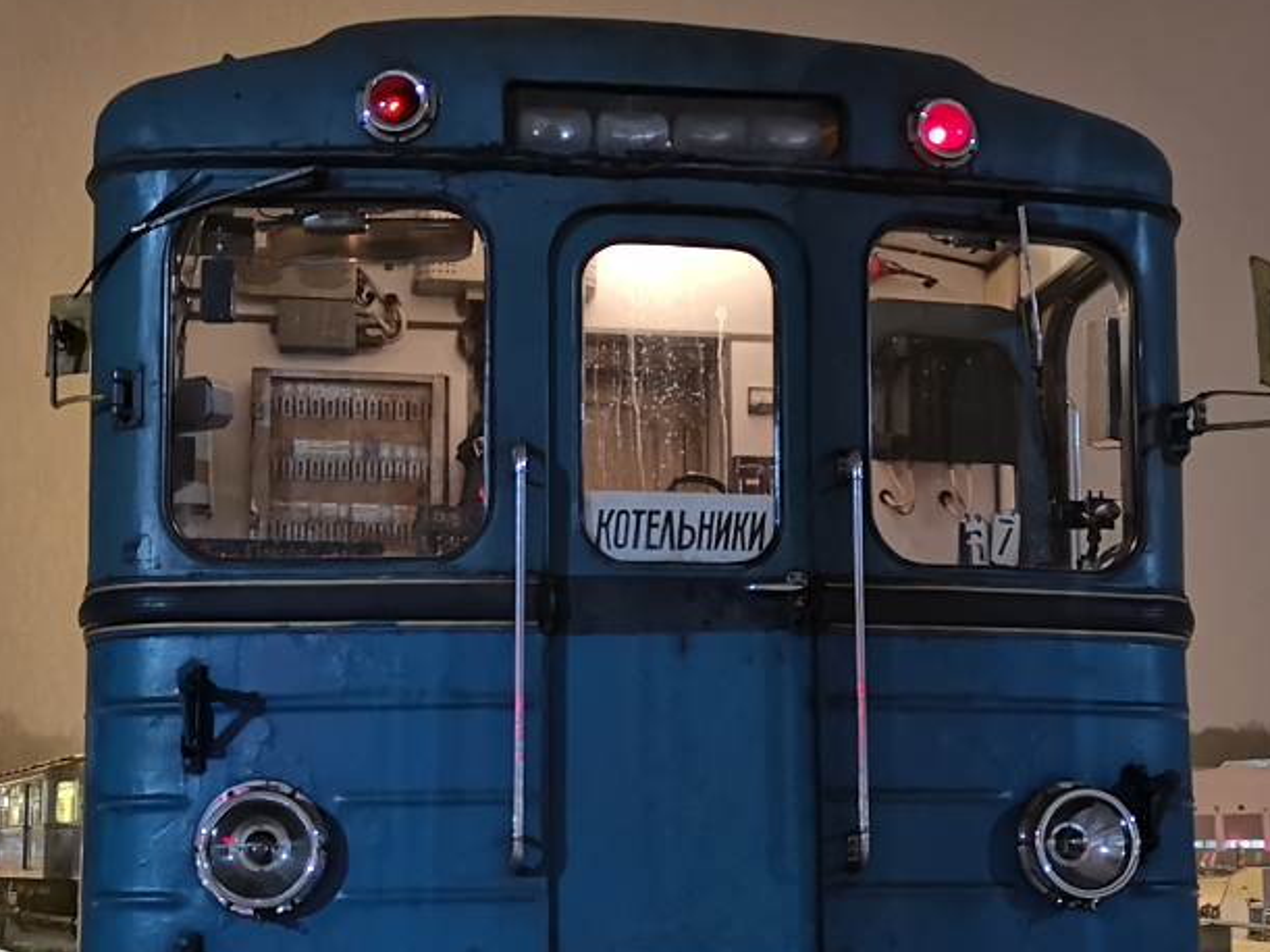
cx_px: 632
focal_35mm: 53
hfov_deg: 36.2
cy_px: 640
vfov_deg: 27.3
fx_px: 1944
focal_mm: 3.95
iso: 1000
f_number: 1.8
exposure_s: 4
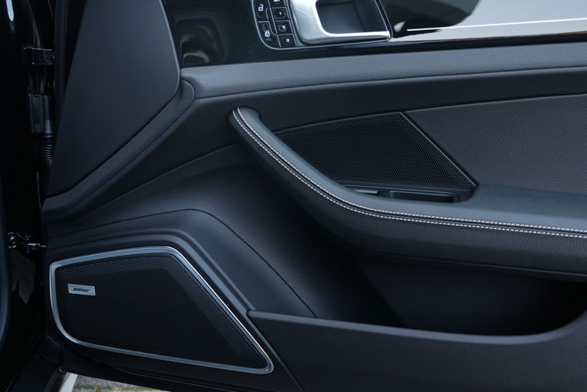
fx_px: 522
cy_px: 196
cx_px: 294
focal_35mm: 32
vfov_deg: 41.1
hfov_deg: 58.7
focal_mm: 21.4
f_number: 3.2
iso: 200
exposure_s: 1/60
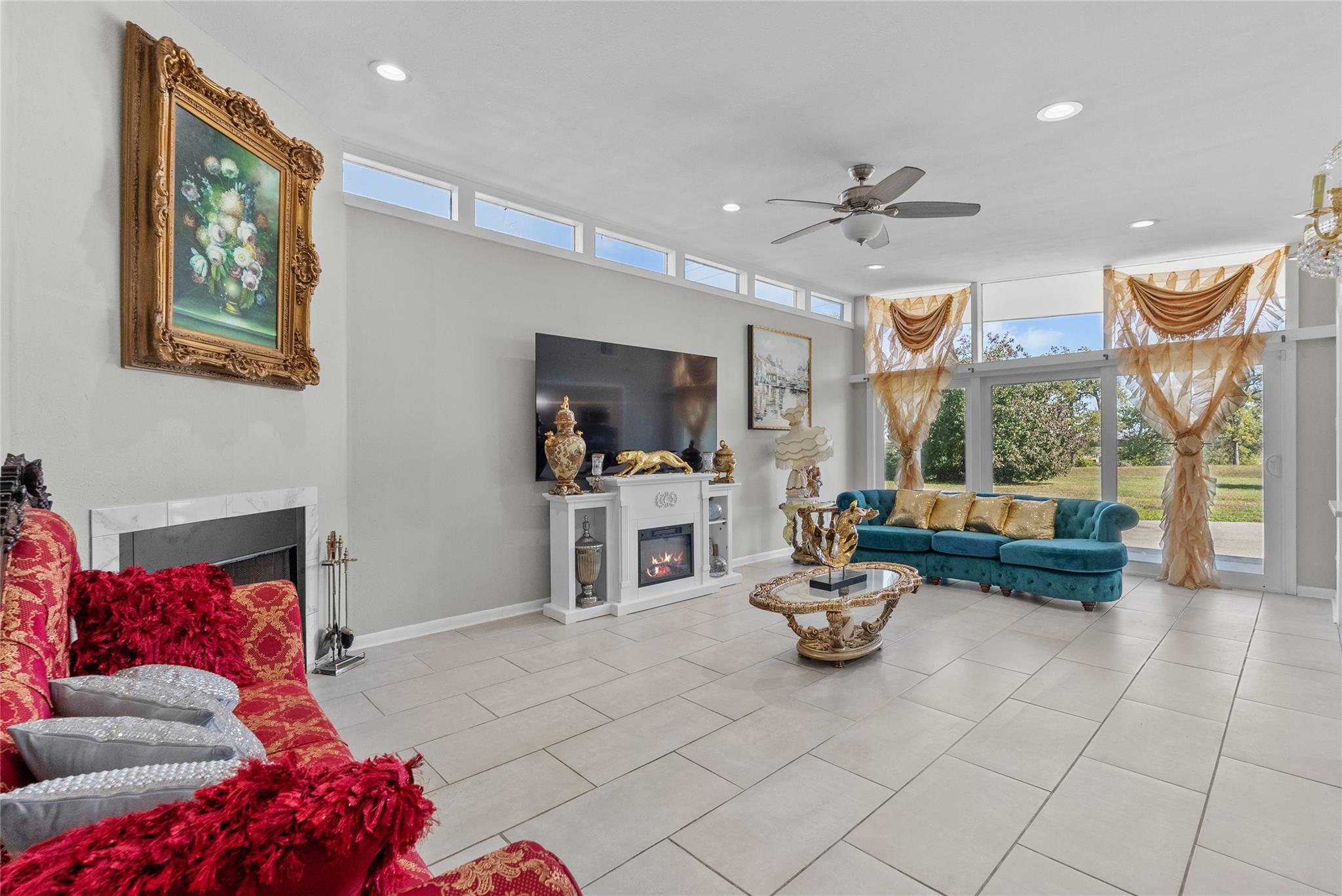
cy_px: 448
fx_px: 597
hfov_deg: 96.7
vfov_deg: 73.8
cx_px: 671
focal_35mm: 16
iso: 2000
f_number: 8
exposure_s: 1/80
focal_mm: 16
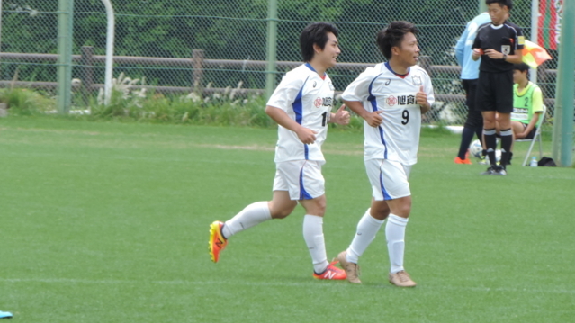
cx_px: 268
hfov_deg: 3.4
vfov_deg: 1.9
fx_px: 9770
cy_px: 159
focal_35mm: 641
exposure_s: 1/250
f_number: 4.9
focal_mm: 83.8
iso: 110
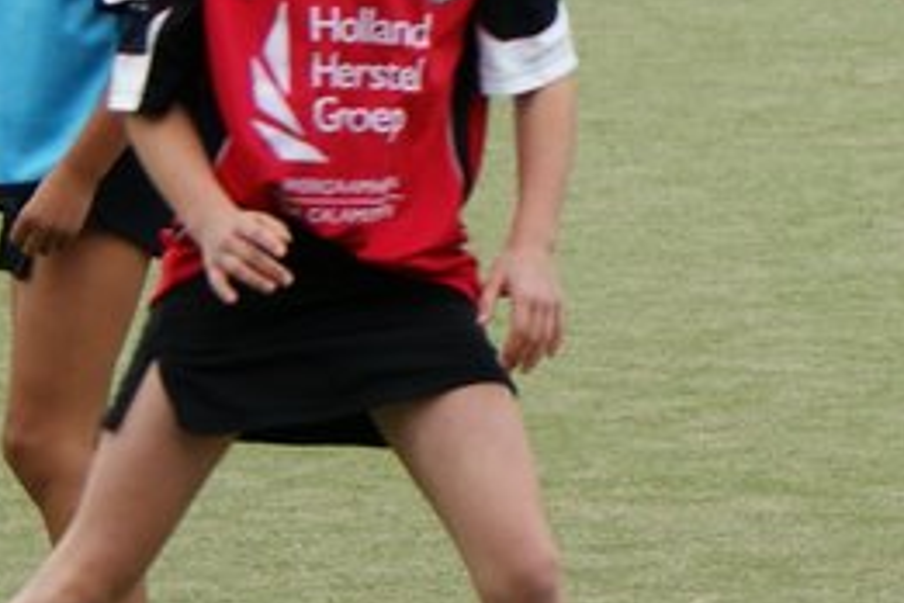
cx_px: 1216
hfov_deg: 5.4
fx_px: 9524
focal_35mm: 379
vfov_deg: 3.6
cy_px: -78
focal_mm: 55
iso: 200
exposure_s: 1/320
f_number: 5.6
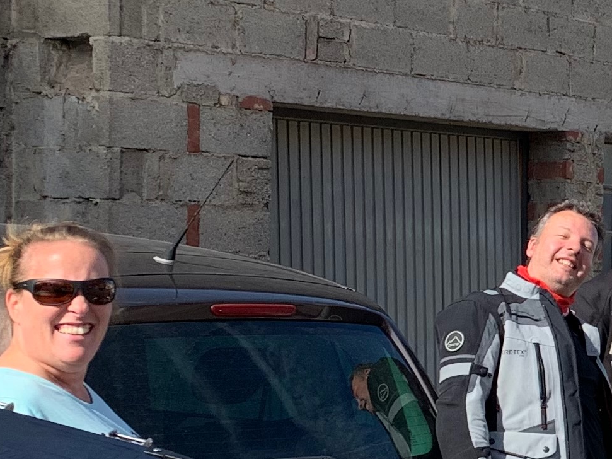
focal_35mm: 108
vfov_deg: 13.7
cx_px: 891
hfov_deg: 16.7
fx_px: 1909
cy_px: 325
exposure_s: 1/1314
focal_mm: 4.25
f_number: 1.8
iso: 25
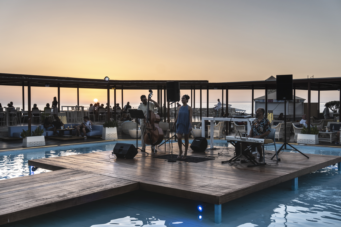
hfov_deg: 49.6
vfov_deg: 34.2
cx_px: 170
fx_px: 369
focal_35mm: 39
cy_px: 114
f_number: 5.6
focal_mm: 26
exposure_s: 1/100
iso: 200
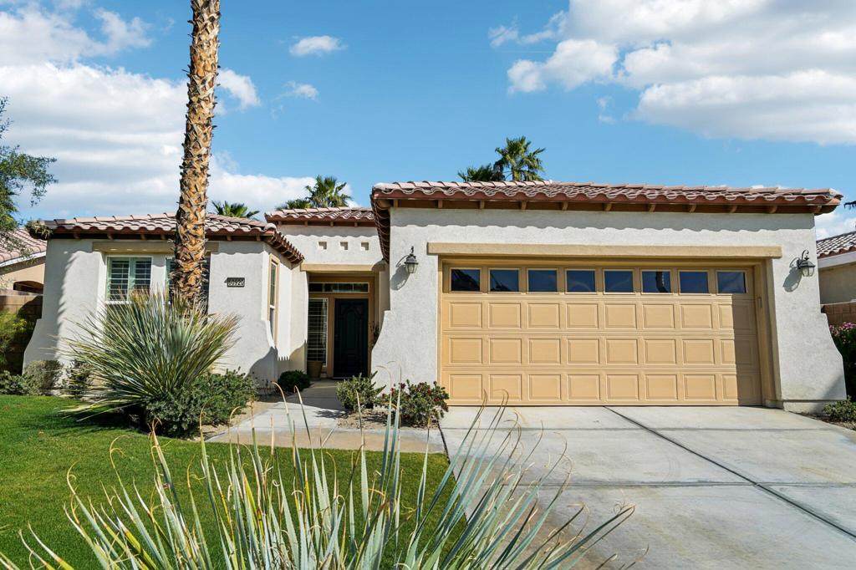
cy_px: 285
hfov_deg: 73.8
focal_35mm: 24
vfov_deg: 53.1
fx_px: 570
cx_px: 428
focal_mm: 24
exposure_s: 1/500
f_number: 8
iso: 100
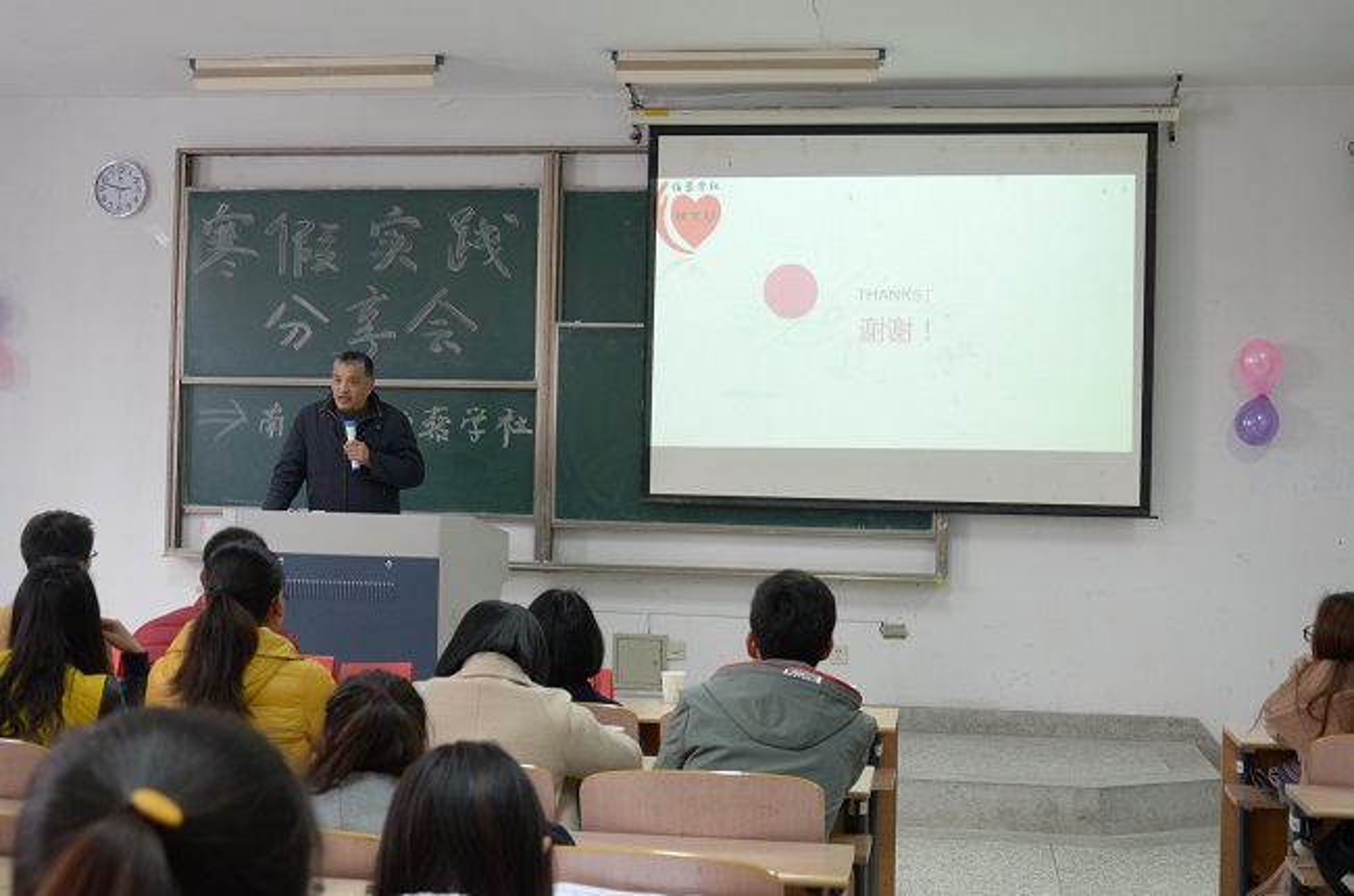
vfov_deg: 27.9
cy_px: 448
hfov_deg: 41.2
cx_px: 677
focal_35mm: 48
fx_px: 1801
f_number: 5.6
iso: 800
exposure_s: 1/15
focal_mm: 32
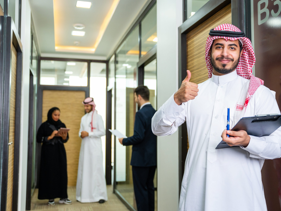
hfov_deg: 42.9
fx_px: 357
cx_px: 154
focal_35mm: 44
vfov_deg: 32.9
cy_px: 106
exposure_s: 1/160
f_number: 2.8
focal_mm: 40
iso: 1000
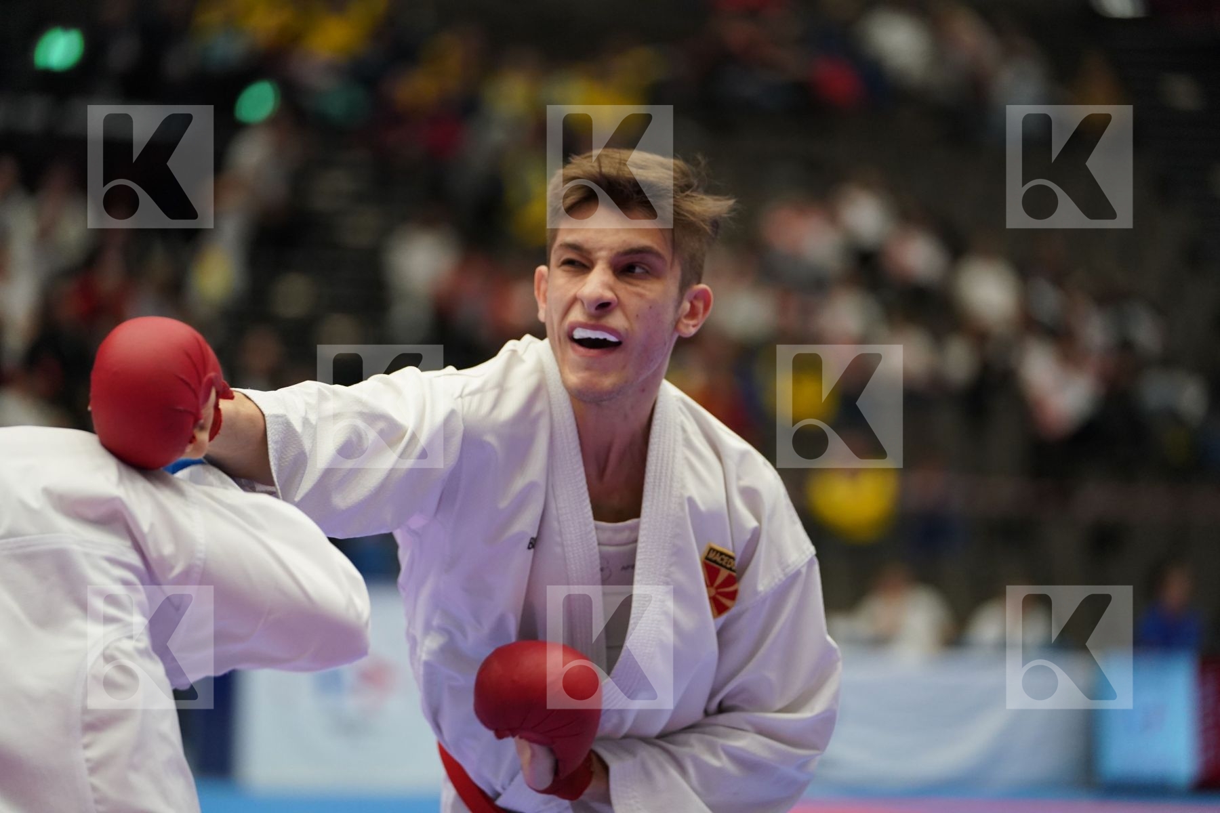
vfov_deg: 8.9
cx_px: 610
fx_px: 5218
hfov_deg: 13.3
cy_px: 406
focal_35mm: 154
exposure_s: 1/1000
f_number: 2.8
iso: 2500
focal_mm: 154
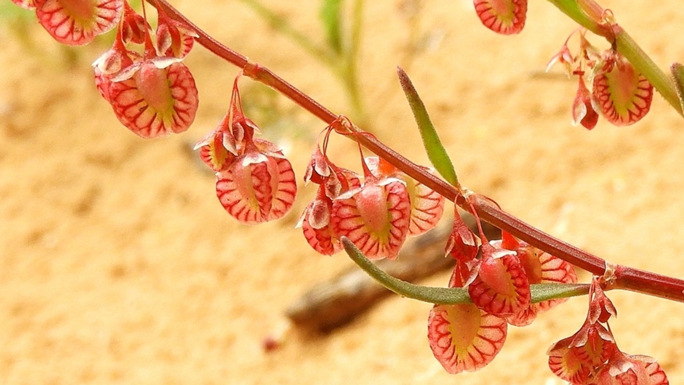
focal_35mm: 66
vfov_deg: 18.3
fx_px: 1197
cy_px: 206
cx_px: 344
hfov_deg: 31.9
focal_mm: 10.7
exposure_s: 1/125
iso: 125
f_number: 4.2
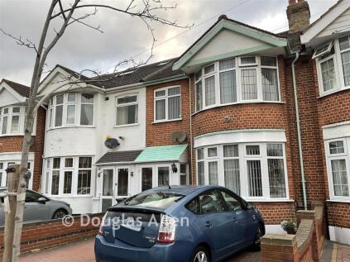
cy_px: 131
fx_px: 293
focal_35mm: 29
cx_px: 175
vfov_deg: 48.2
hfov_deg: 61.7
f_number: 1.8
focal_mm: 3
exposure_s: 1/122
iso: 25
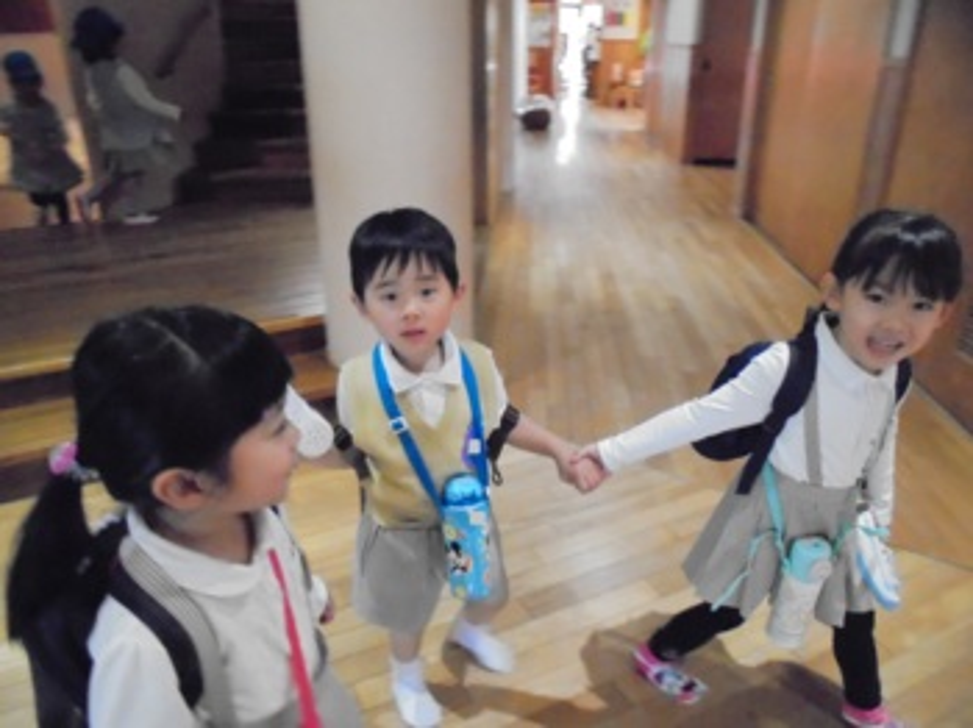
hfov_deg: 67.3
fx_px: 730
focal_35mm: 26
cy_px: 364
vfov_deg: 53.0
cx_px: 486
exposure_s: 1/50
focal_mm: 4.6
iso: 1600
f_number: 3.5
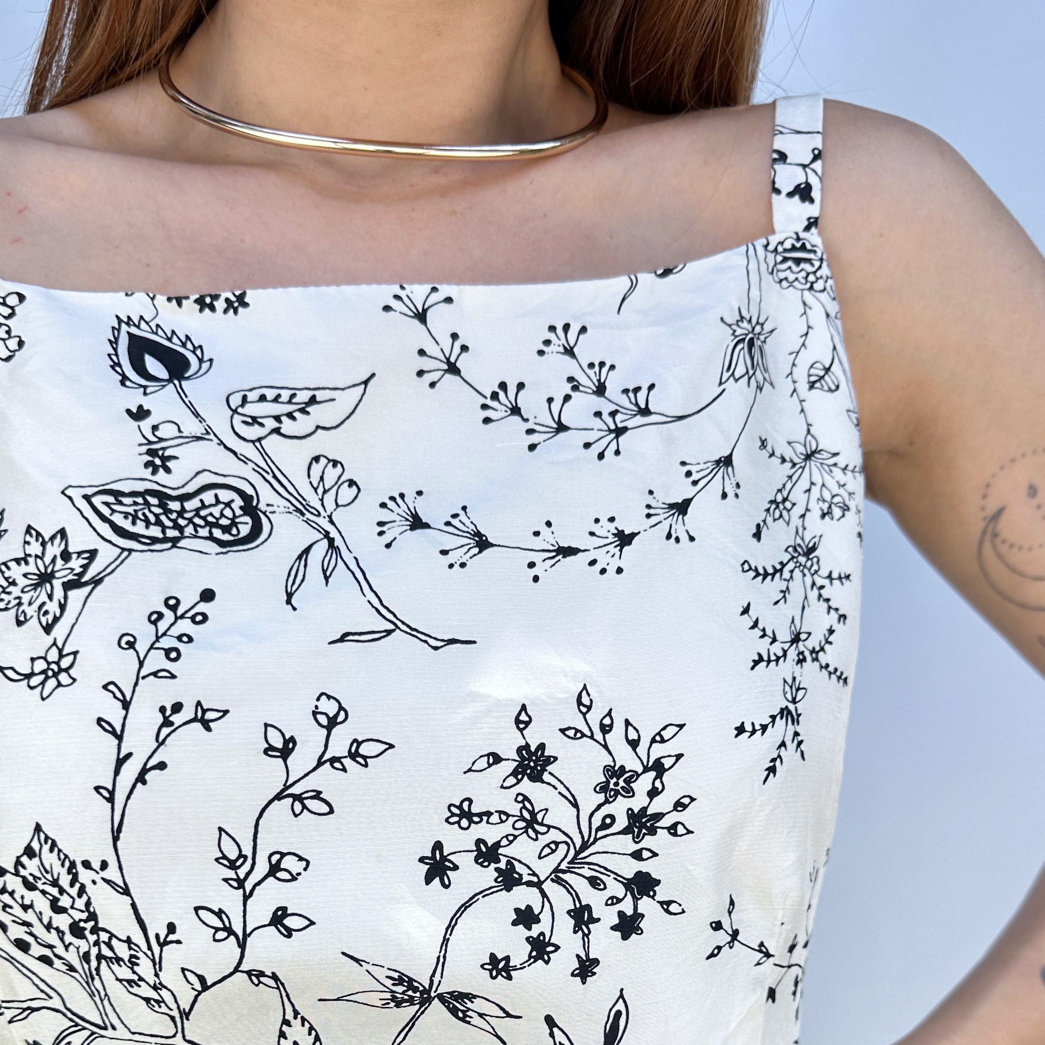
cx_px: 472
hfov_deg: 43.8
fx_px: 1298
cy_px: 861
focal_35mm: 38
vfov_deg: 41.6
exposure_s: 1/623
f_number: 1.78
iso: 80
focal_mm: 6.86
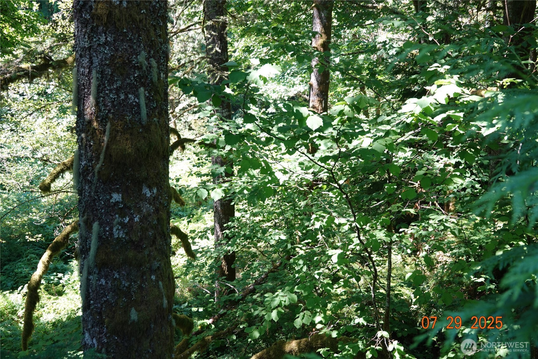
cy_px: 180
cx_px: 269
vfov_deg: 32.6
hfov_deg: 47.4
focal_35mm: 41
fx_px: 613
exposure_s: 1/60
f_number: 3.2
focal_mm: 15.17
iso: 100
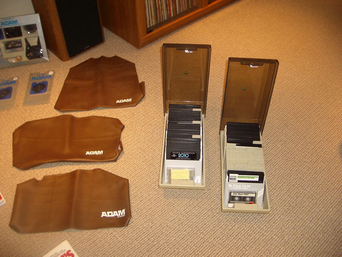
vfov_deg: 40.7
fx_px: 346
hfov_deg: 52.6
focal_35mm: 35
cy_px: 128
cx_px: 171
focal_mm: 5.8
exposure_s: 1/60
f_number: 2.6
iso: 100
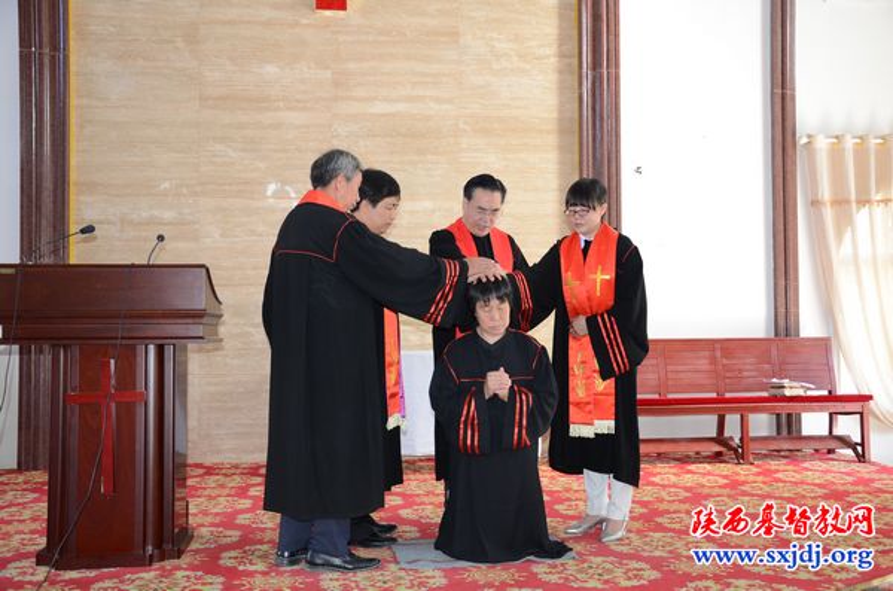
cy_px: 296
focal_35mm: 38
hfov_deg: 51.4
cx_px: 446
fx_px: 928
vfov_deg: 35.3
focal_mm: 25
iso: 800
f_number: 5
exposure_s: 1/60
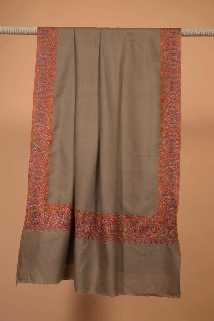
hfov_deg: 20.6
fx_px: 588
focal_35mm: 66
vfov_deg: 30.5
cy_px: 160
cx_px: 107
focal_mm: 66
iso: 125
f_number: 6.3
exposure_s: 1/200
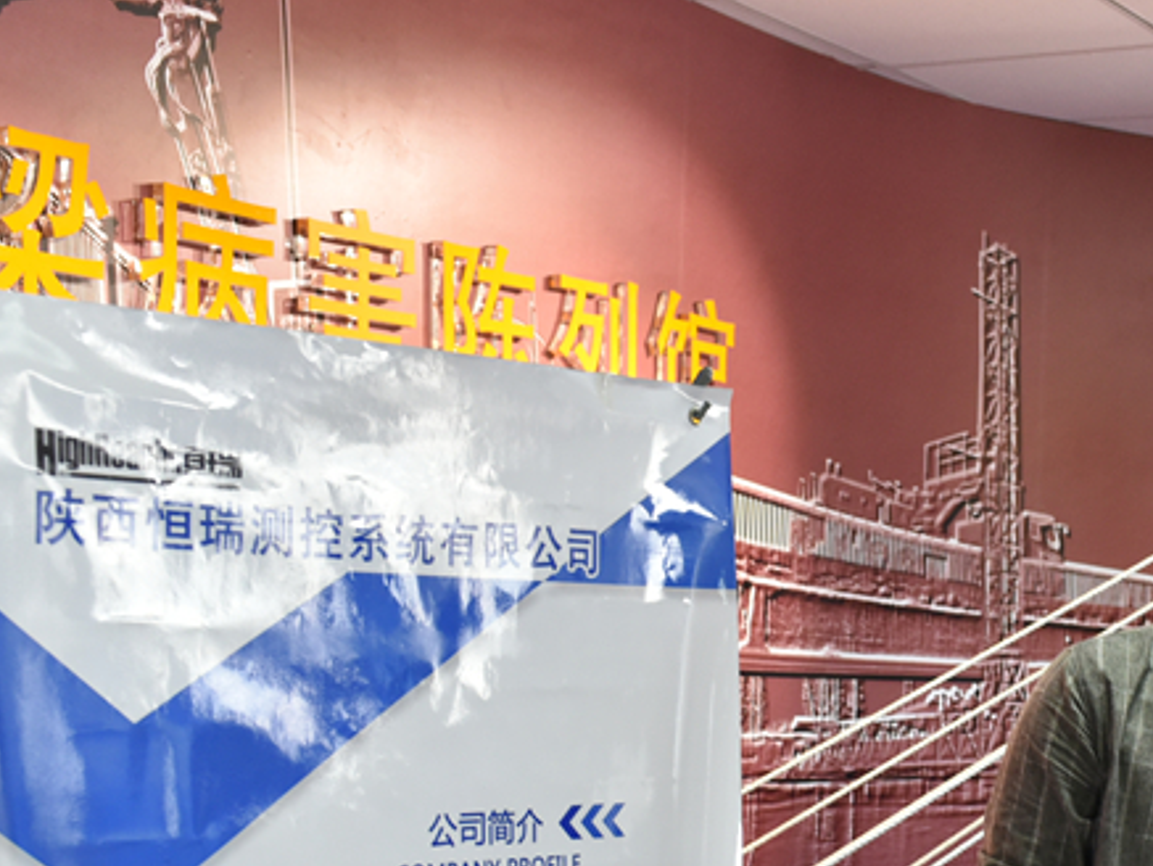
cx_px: 1082
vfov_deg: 18.8
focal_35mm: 77
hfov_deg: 24.5
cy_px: 807
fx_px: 2565
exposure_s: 1/80
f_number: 4.5
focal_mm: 35
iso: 1600
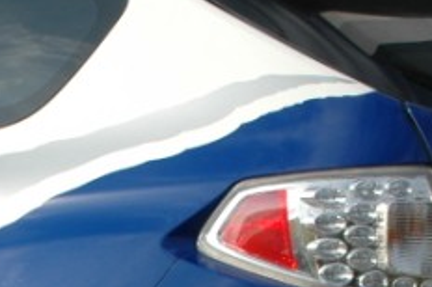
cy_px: 496
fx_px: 1980
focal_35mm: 165
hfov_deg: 12.4
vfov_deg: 8.0
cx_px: 60
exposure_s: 1/320
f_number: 9
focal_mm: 25
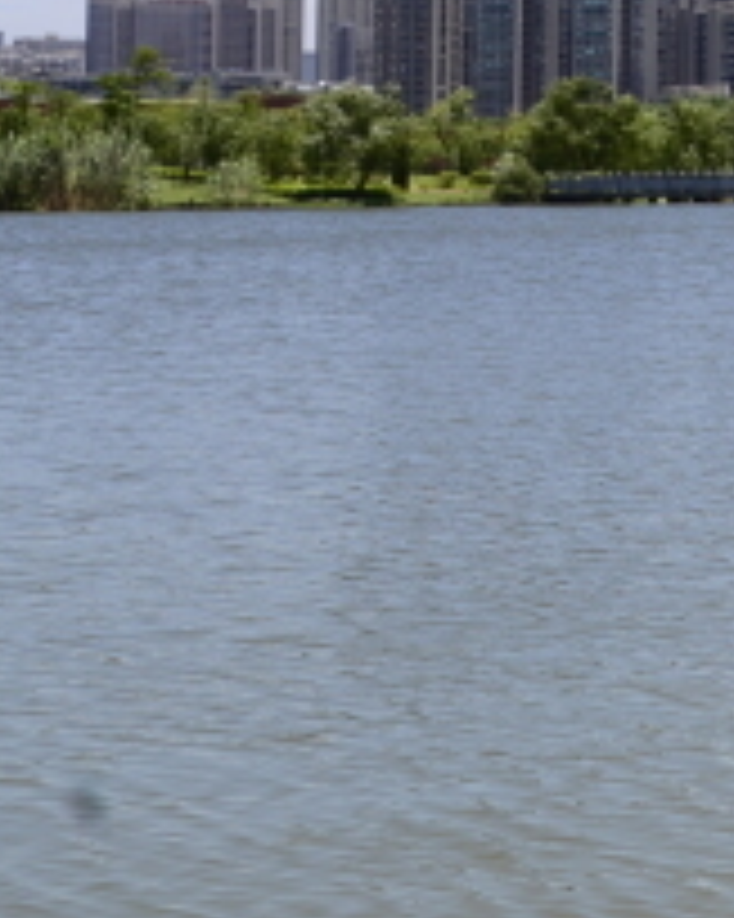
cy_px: -158
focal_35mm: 113
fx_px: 3071
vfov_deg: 16.4
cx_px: 1815
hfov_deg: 11.2
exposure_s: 1/250
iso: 100
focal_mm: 24
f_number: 8
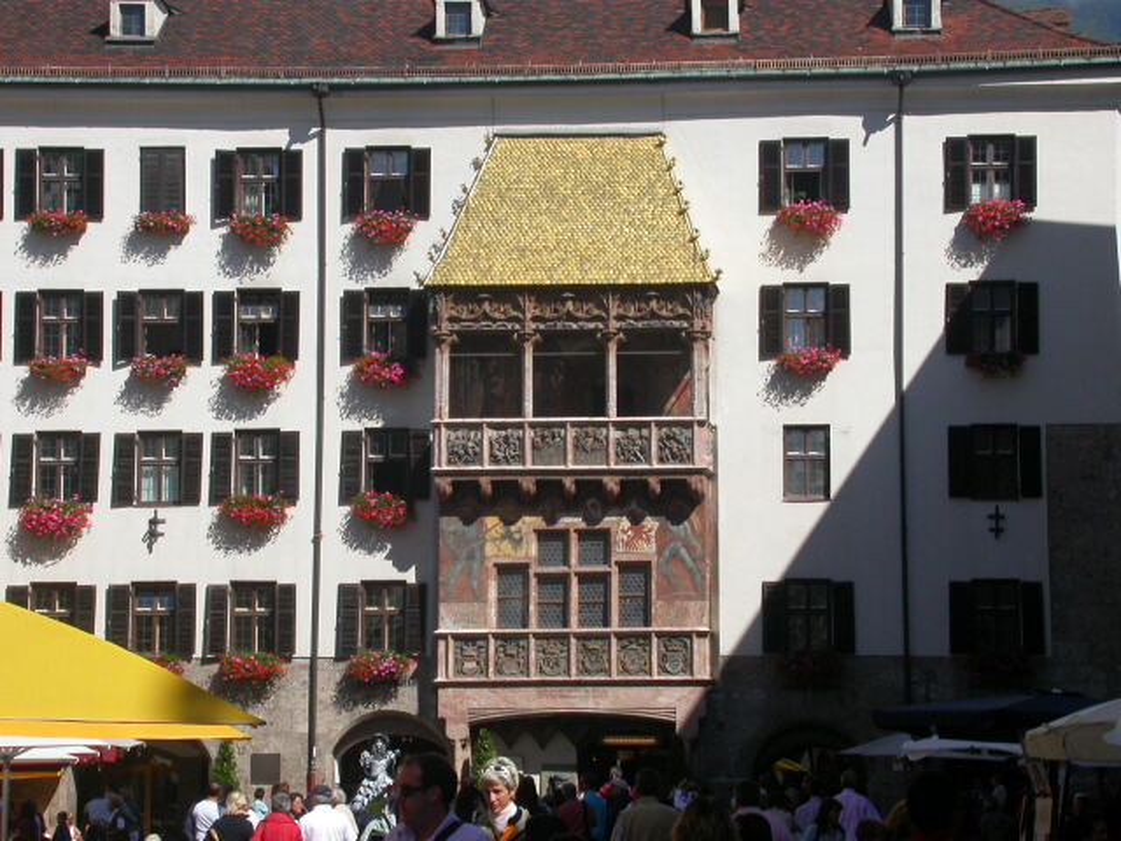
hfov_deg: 18.5
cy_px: 420
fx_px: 3433
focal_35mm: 106
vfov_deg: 14.0
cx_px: 560
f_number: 8.3
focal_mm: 22
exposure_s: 1/308
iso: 100
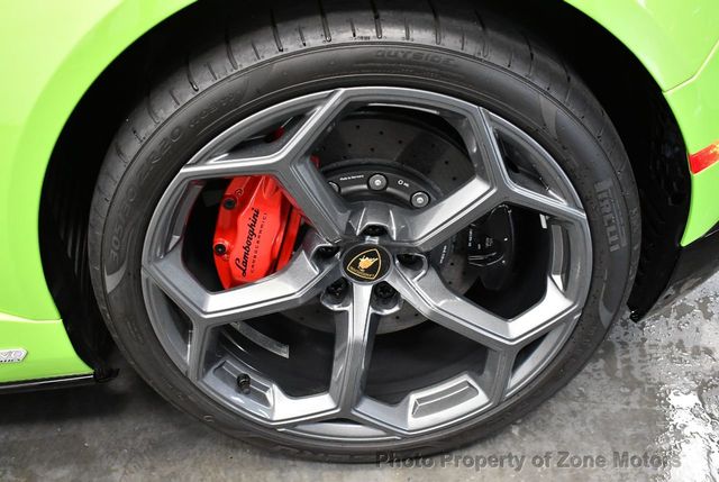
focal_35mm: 36
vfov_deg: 37.0
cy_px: 241
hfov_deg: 53.1
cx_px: 360
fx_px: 720
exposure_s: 1/125
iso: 2200
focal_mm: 18
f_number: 3.5
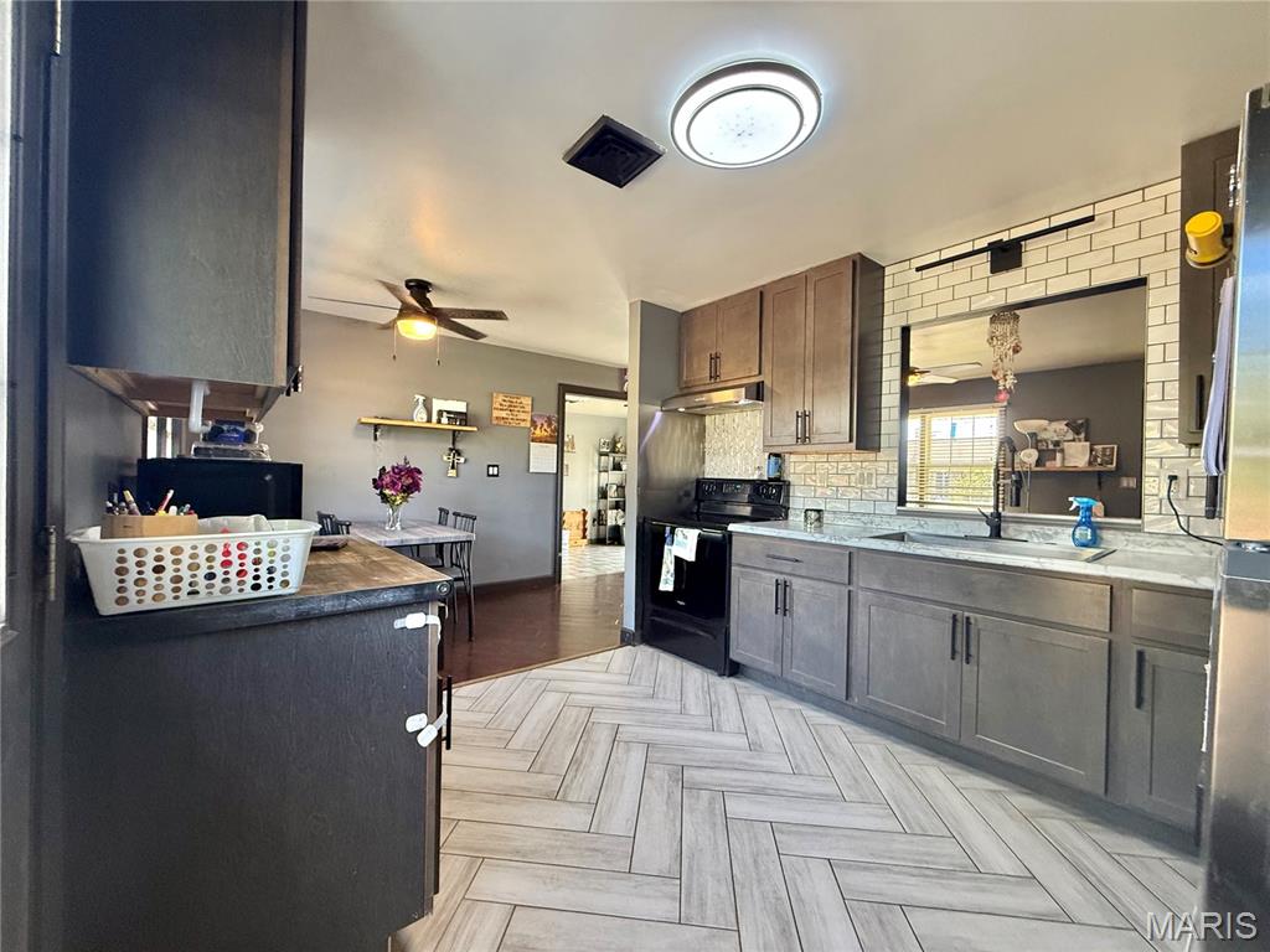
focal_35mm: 14
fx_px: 514
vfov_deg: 85.7
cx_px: 635
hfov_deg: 102.1
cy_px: 476
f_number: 2.2
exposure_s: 1/120
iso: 400
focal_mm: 2.22
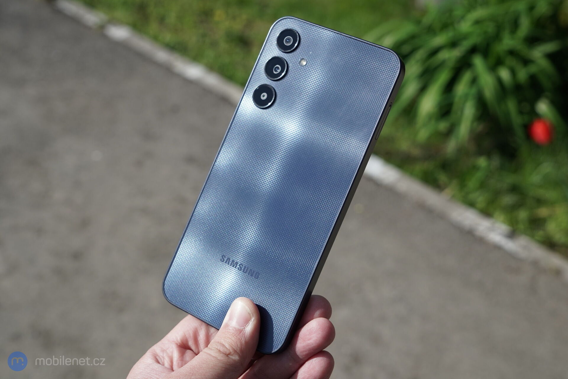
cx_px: 284
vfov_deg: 31.2
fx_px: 678
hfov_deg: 45.4
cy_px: 190
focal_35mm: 43
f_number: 7.1
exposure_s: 1/800
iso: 200
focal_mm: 43
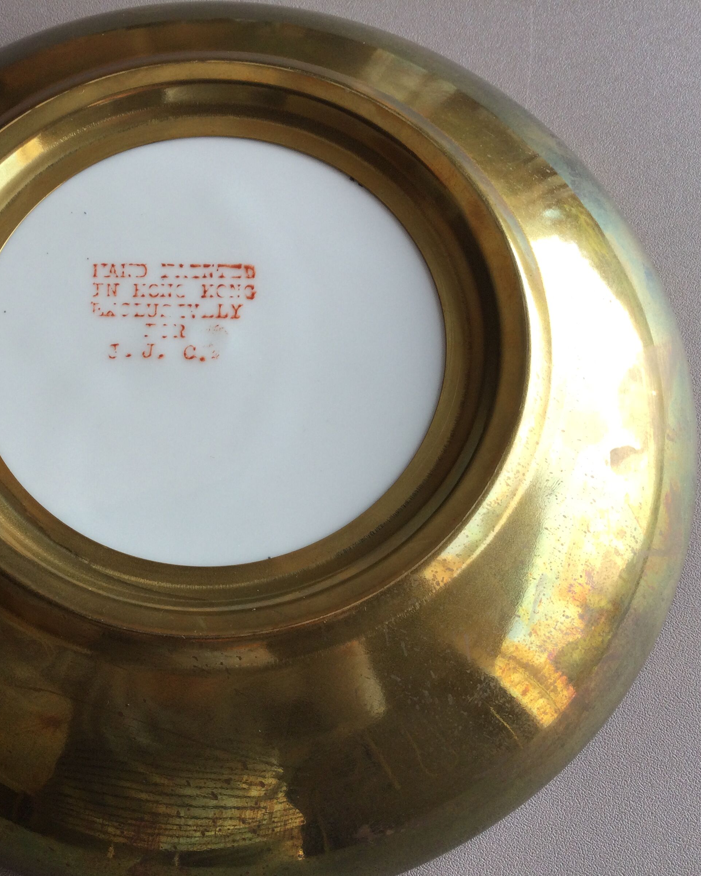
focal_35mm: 41
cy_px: 445
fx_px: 1063
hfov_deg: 36.0
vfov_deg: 44.8
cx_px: 210
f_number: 2.4
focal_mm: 3.3
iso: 25
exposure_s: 1/145
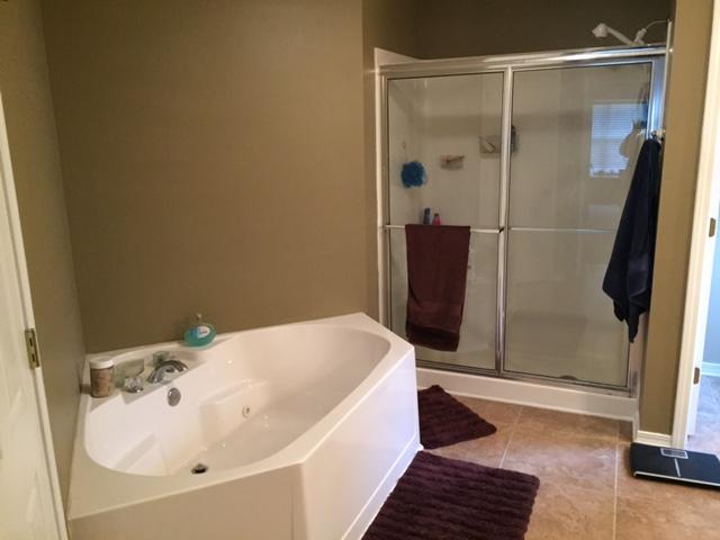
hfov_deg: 61.7
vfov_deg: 48.2
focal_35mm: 29
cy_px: 270
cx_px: 360
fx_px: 603
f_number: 2.2
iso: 250
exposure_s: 1/24
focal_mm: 4.15
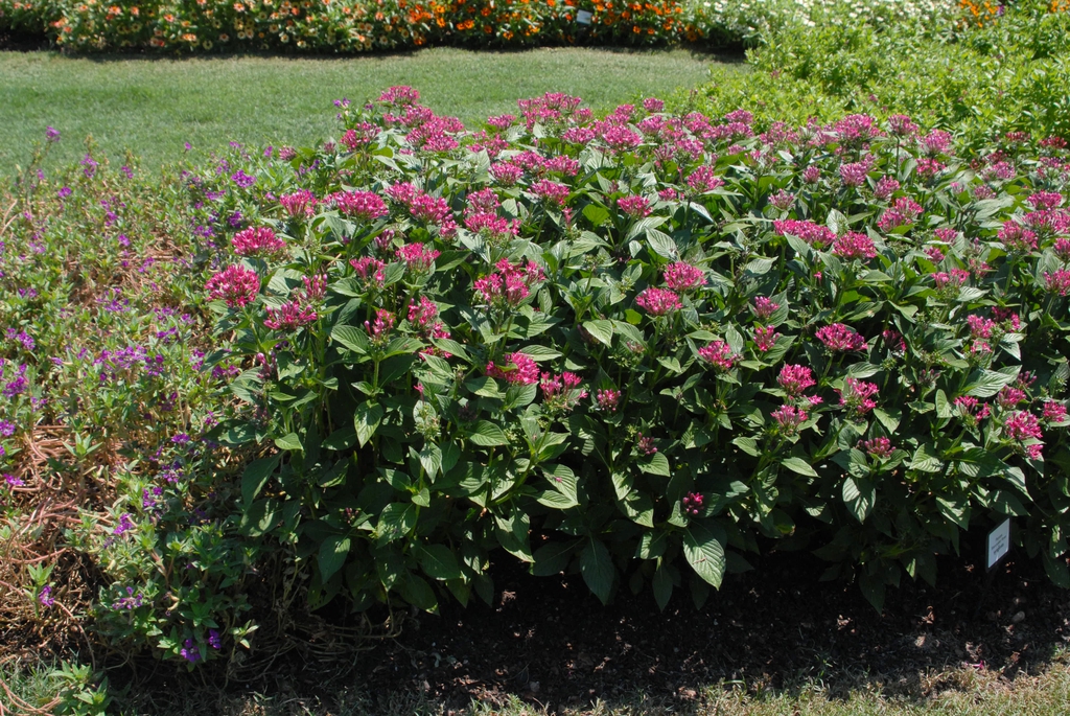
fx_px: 1250
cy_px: 358
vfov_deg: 32.0
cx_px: 535
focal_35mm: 42
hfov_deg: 46.4
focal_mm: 28
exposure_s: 1/320
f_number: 9
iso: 400
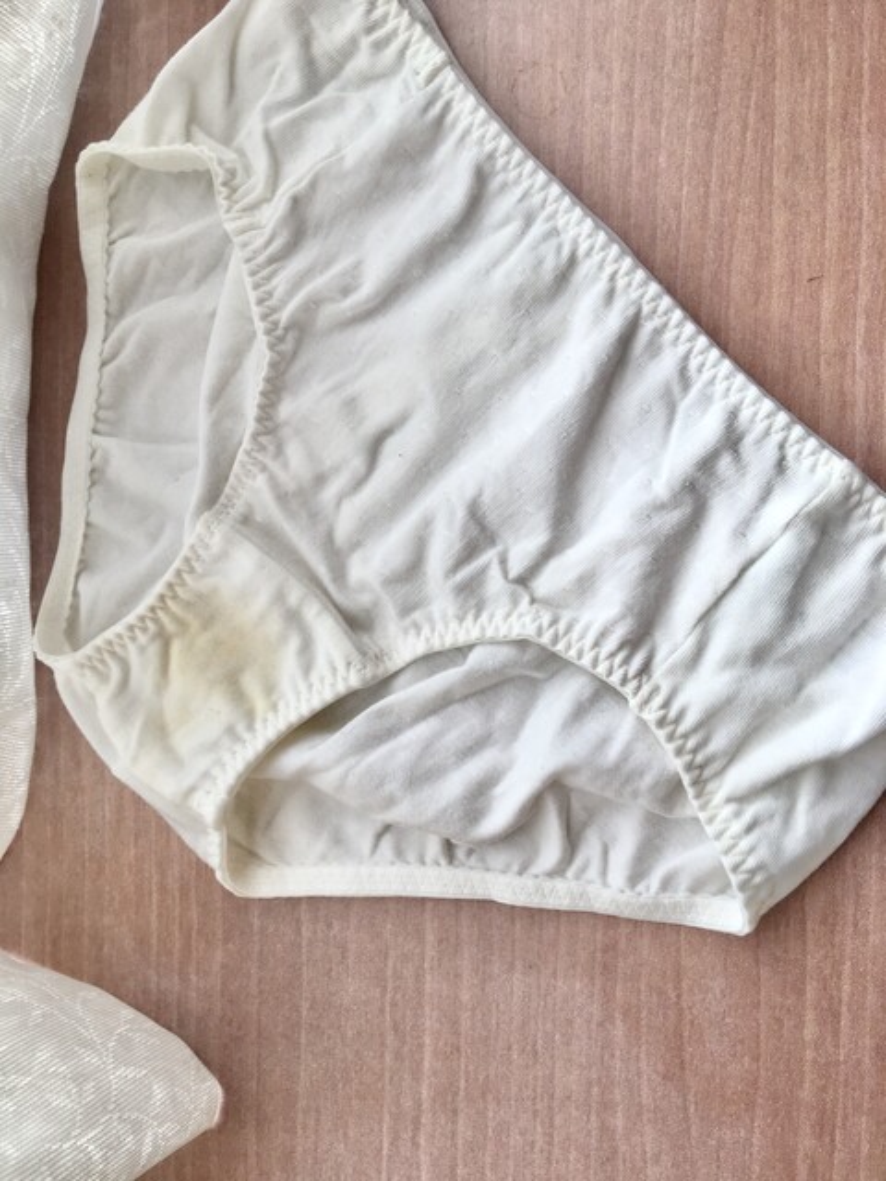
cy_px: 590
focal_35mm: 29
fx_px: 990
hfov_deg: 48.2
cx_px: 443
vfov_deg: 61.7
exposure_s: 1/146
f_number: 2.2
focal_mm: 4.15
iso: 25
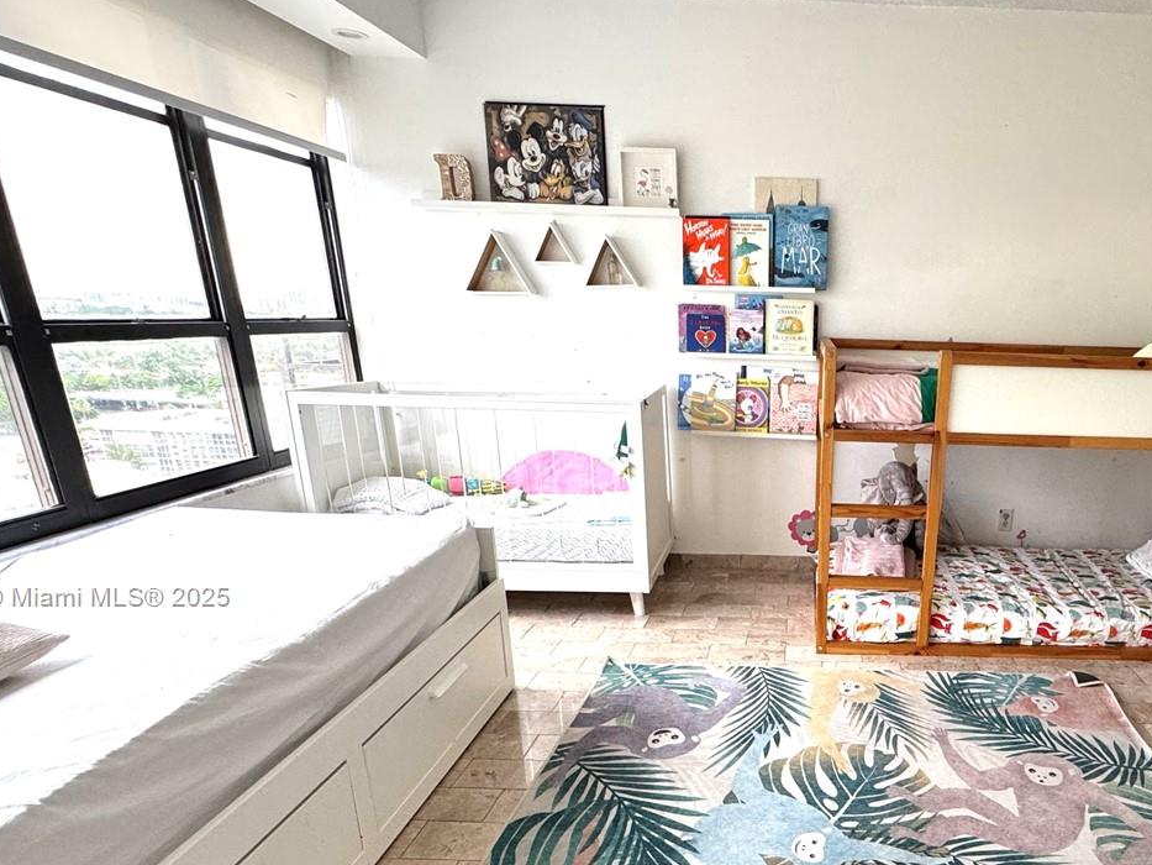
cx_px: 821
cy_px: 598
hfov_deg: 68.3
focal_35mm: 24
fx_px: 799
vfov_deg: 55.3
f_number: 2.2
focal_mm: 2.22
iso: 200
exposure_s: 1/99
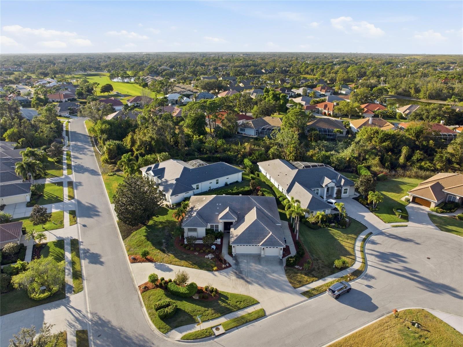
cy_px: 174
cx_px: 232
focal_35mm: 24
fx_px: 321
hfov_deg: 71.6
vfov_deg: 56.7
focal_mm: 12.3
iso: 100
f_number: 11
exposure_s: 1/160
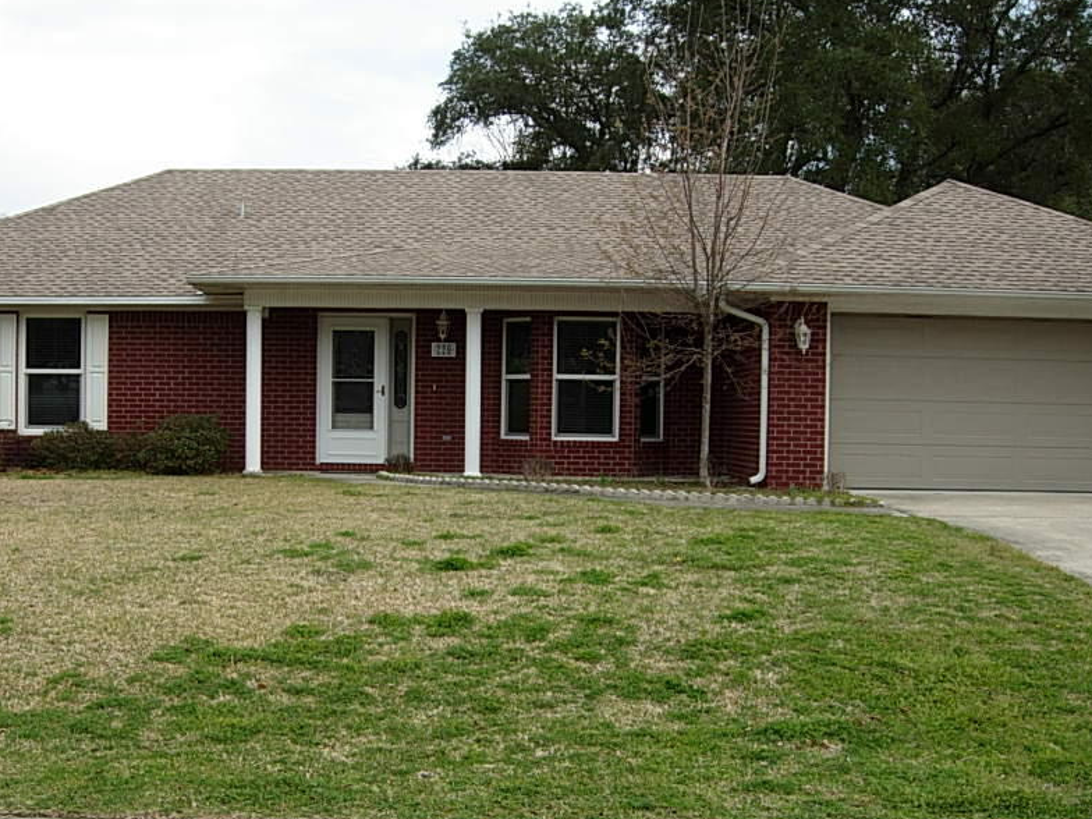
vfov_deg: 30.8
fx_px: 1483
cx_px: 443
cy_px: 483
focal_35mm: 47
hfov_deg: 40.3
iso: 50
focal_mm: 7.5
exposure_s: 1/256
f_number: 5.4
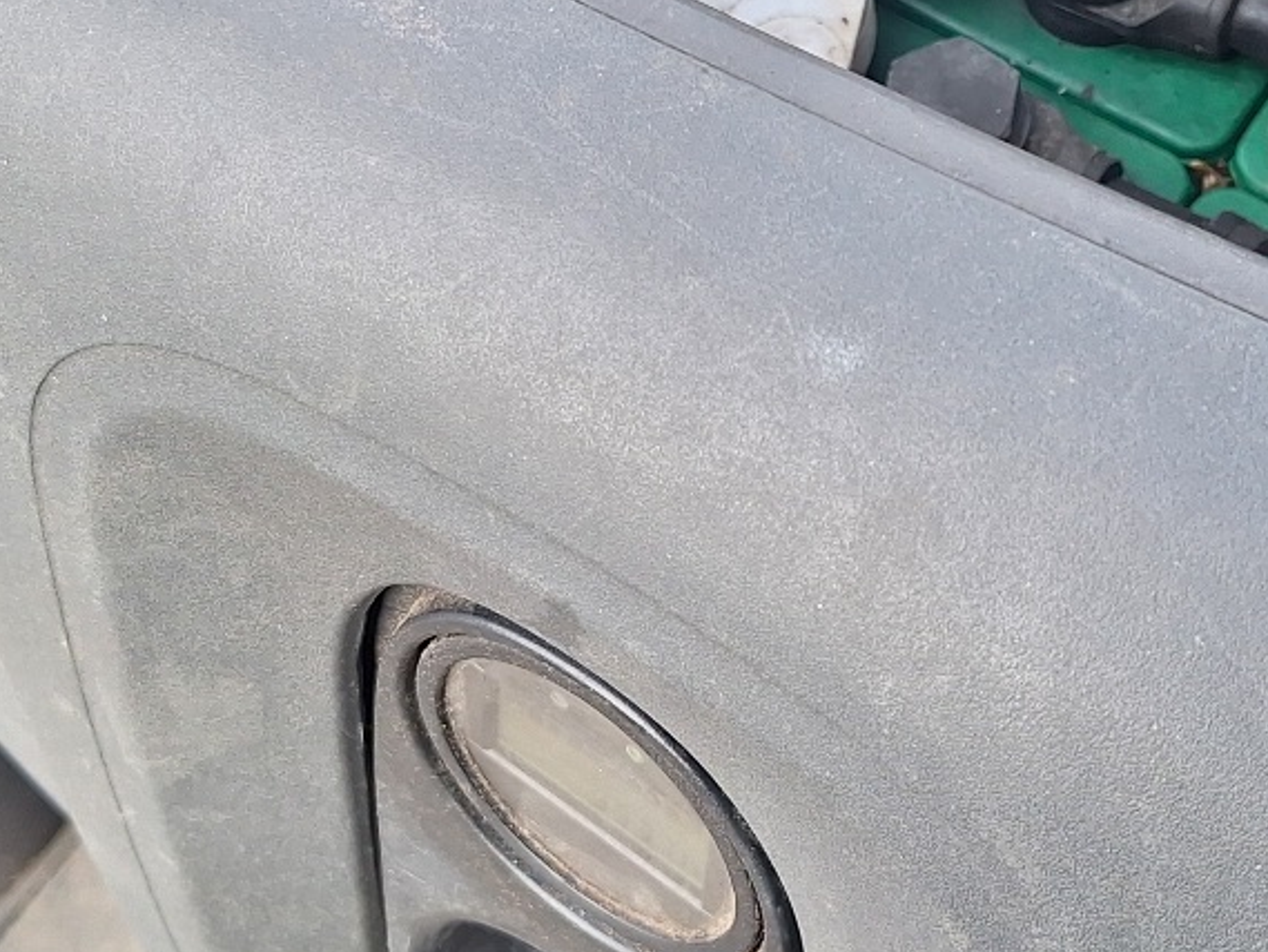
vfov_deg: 21.9
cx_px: 878
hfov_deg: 29.1
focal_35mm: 66
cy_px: 161
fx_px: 2418
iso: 40
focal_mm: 5.54
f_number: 1.8
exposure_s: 1/278
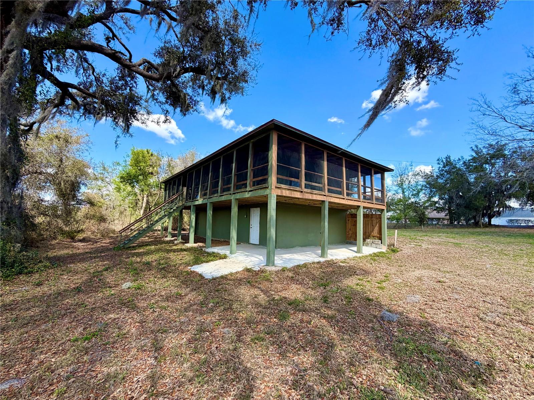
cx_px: 267
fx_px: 216
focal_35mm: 14
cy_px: 200
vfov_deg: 85.7
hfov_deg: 102.1
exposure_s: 1/579
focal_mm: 2.22
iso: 40
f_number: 2.2
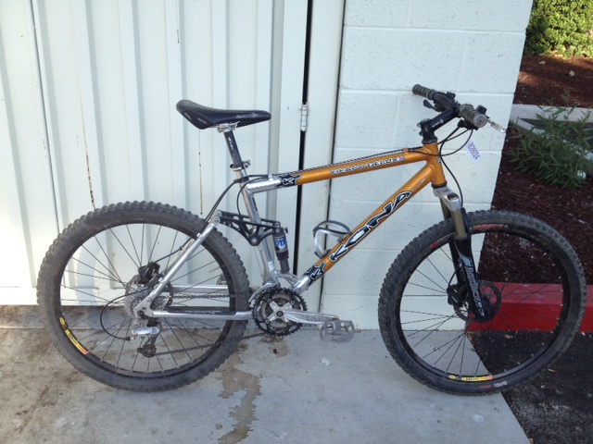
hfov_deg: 52.6
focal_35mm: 35
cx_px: 296
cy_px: 222
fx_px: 600
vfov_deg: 40.7
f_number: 2.4
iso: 50
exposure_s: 1/506
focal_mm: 4.28
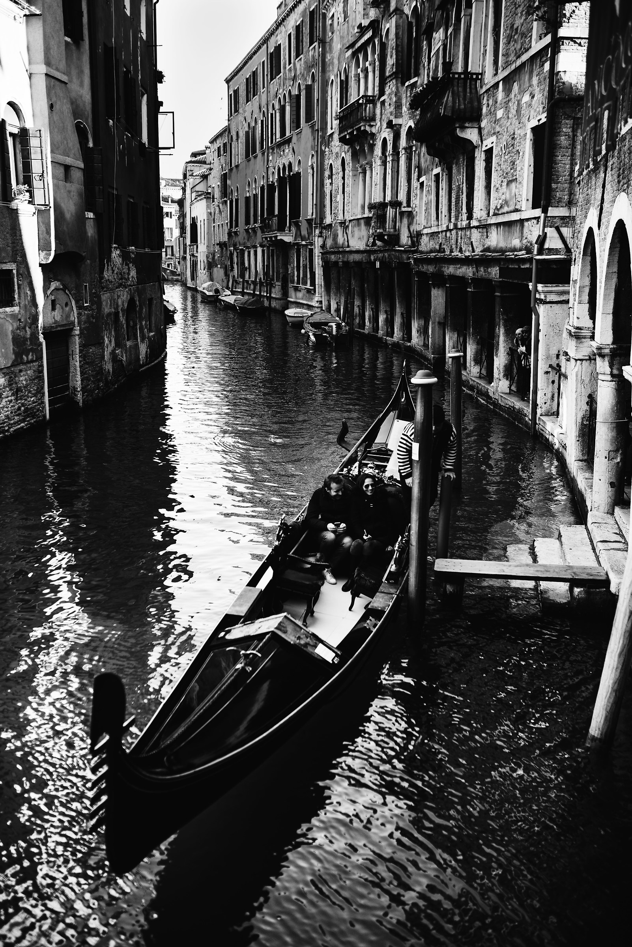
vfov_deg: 54.4
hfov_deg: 37.9
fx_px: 921
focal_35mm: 35
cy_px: 474
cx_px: 316
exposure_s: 1/400
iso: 100
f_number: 2
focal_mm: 35
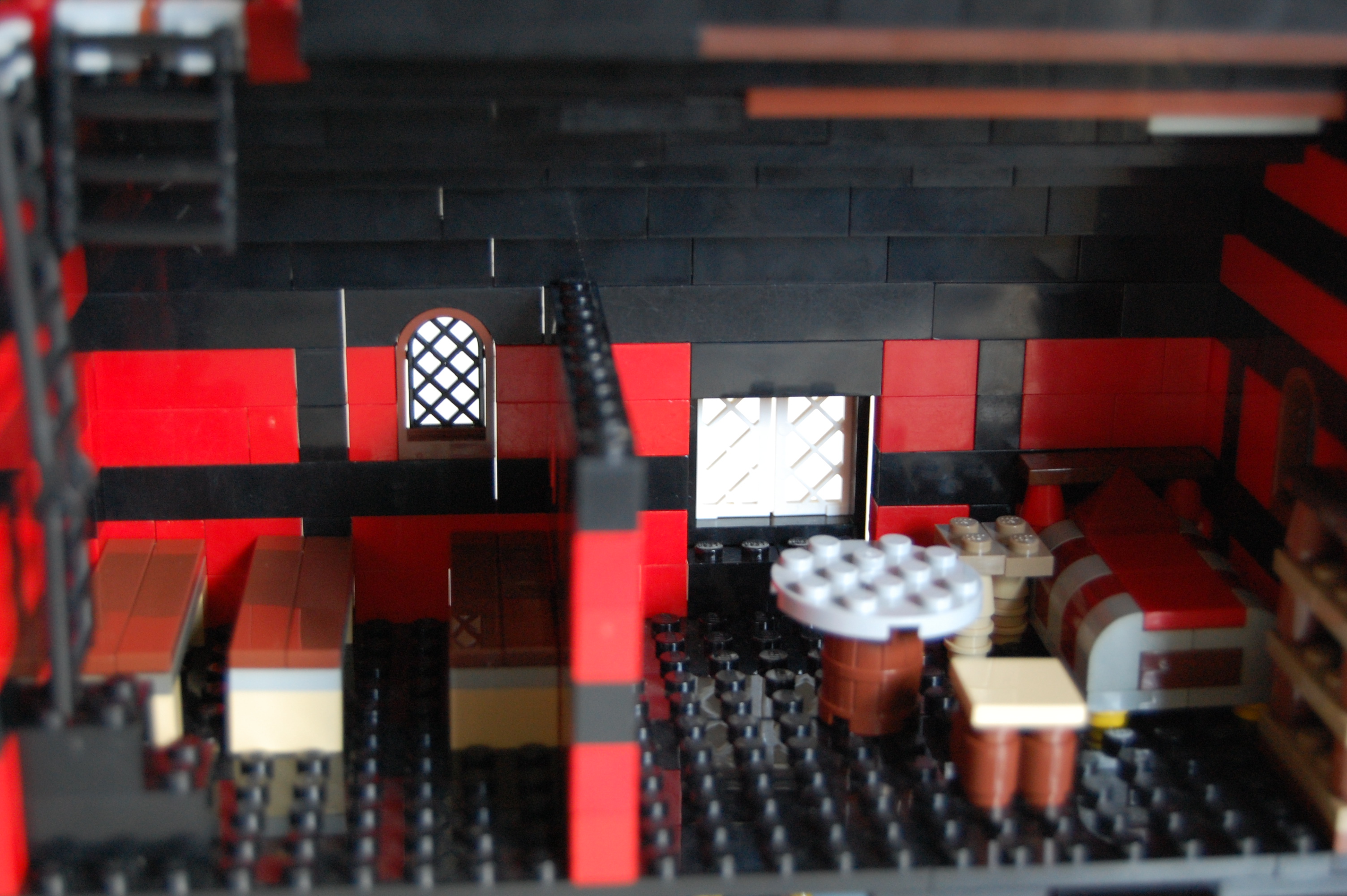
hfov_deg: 35.1
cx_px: 674
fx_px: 2131
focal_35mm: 57
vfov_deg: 23.7
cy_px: 448
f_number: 5
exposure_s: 1/25
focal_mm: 38
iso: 800
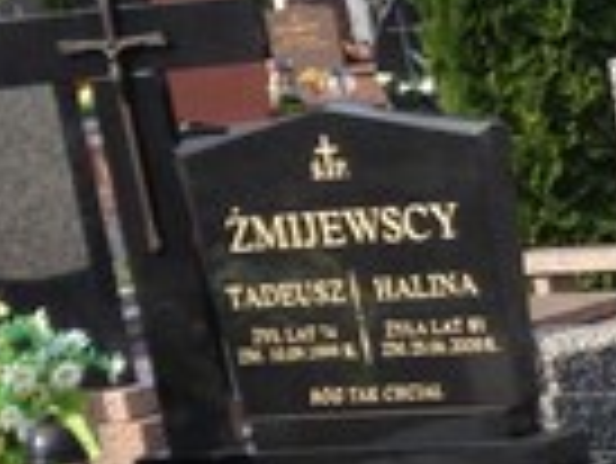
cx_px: 1394
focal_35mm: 154
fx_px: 2743
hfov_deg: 11.1
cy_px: 617
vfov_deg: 9.5
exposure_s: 1/1063
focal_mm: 4.12
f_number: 2.4
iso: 50
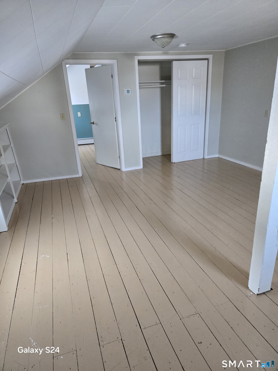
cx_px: 139
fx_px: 246
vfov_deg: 73.9
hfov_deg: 58.9
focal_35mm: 23
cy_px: 186
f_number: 1.8
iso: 500
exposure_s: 1/120
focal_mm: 5.4
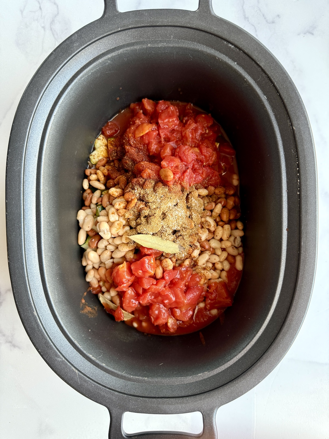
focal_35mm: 24
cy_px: 220
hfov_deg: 56.8
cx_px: 164
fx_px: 304
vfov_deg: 71.6
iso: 200
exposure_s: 1/113
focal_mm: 6.76
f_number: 1.78
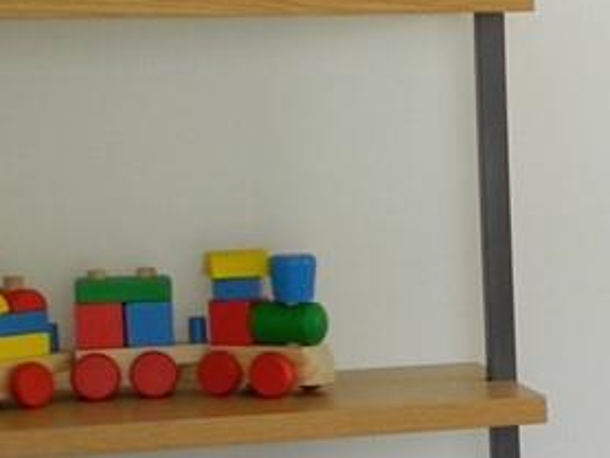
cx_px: 1281
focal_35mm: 161
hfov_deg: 11.0
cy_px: 443
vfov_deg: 9.2
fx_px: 2840
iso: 102
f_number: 2.8
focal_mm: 6
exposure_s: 1/30
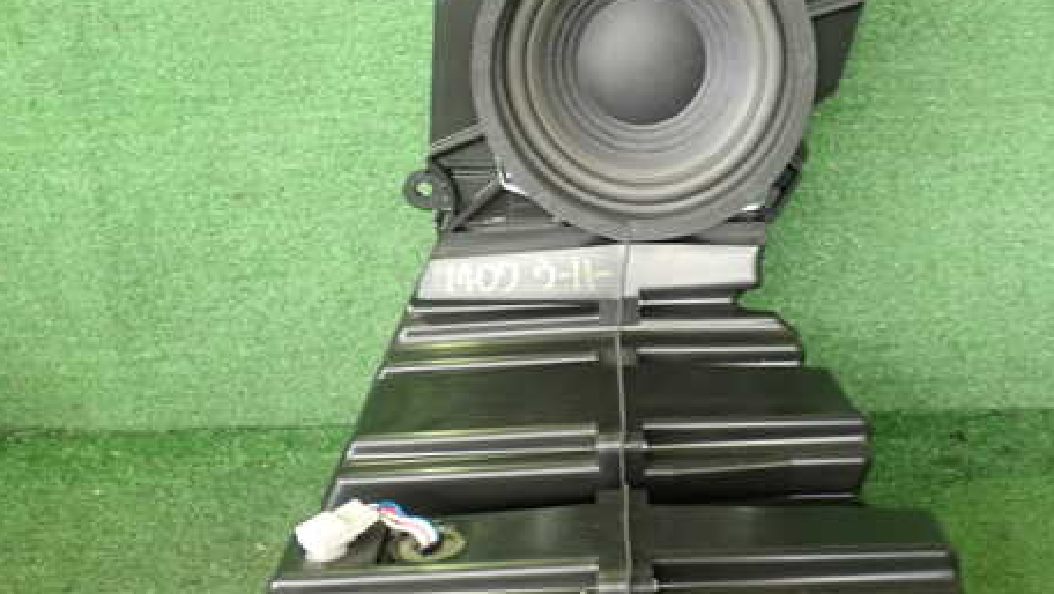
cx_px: 645
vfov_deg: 27.8
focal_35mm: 43
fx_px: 1202
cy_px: 303
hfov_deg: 47.0
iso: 250
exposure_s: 1/30
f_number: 2.3
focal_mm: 5.5
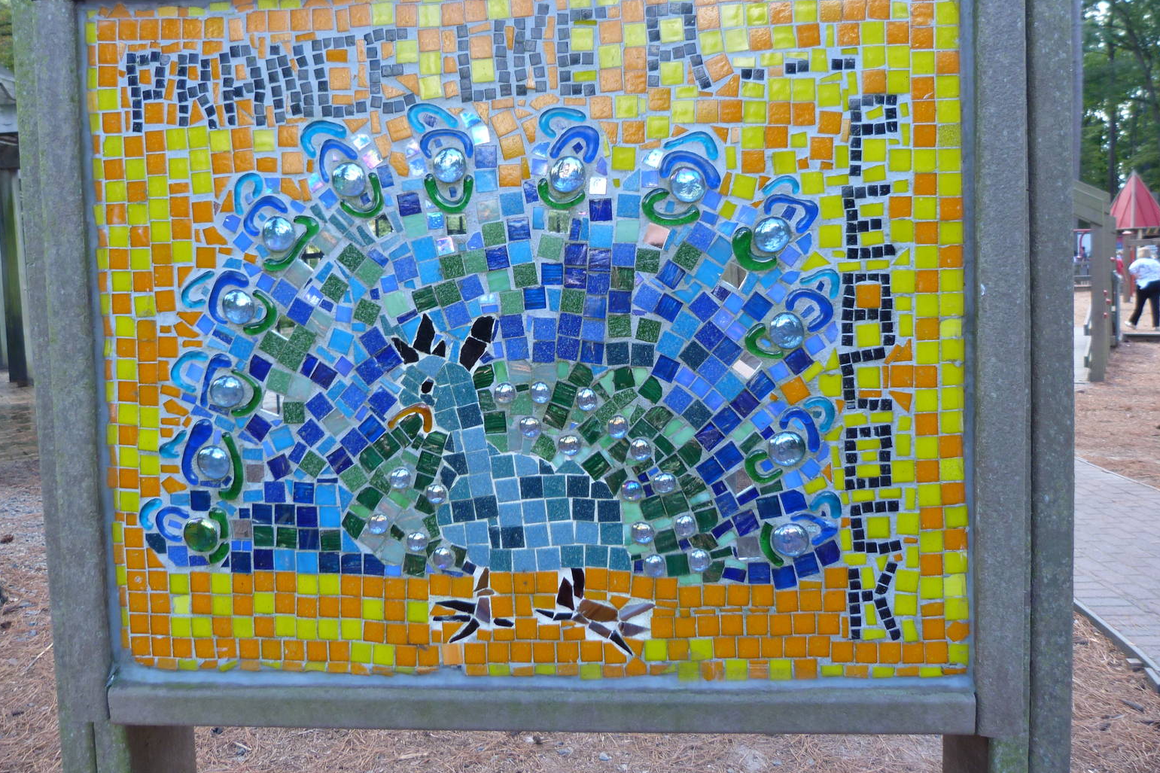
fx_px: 870
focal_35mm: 27
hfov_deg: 67.4
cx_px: 571
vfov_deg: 47.8
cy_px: 341
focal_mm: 4.5
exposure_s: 1/60
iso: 100
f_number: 2.8
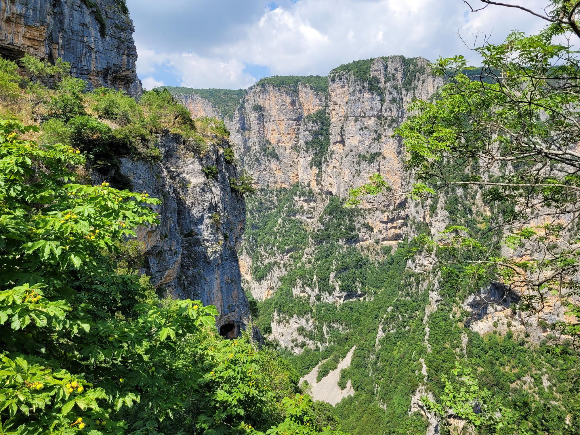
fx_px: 436
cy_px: 218
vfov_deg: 53.1
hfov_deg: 67.3
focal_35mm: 26
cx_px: 290
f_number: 1.8
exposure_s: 1/1839
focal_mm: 5.4
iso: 40
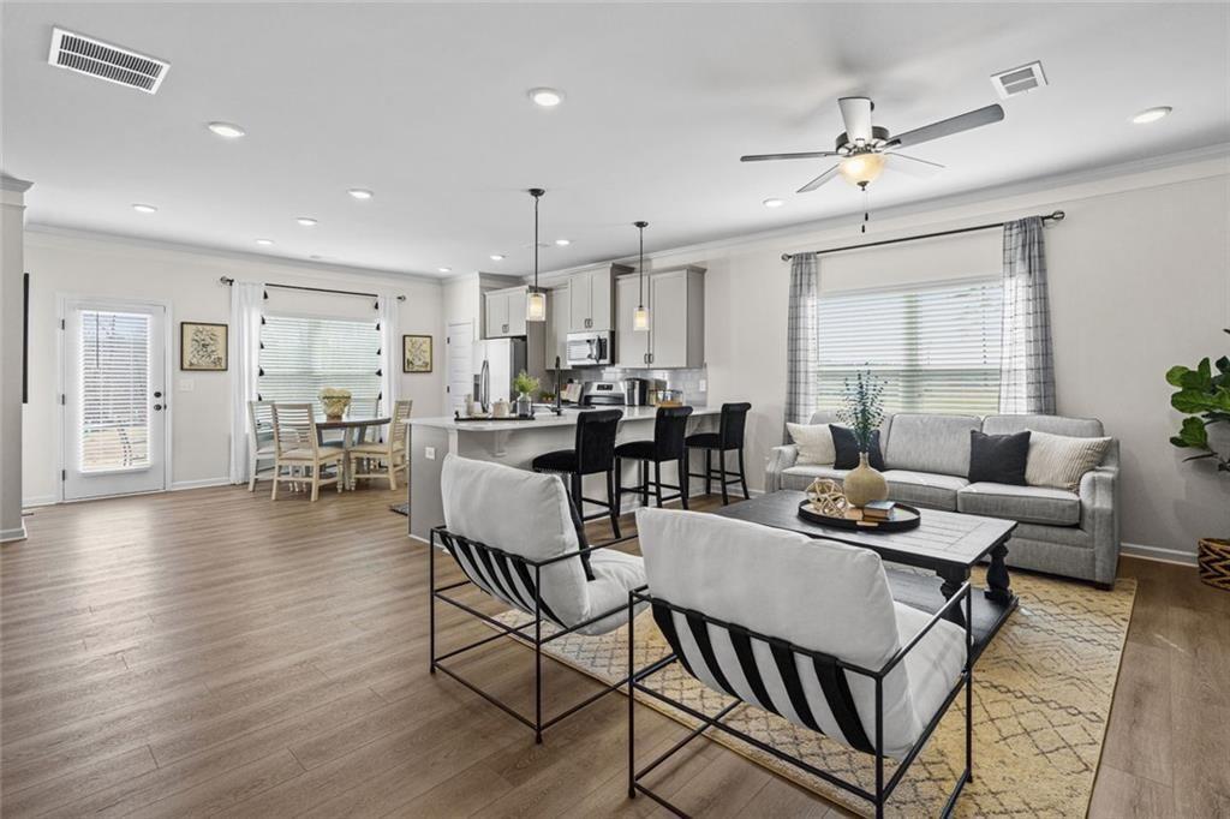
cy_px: 410
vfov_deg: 73.7
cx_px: 615
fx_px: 546
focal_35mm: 16
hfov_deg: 96.8
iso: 1250
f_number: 6.3
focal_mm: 16
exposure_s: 1/60
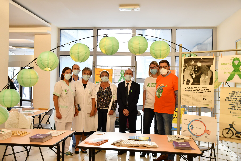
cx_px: 120
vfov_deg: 34.2
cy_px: 80
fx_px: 261
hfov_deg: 49.6
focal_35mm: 39
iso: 1250
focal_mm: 26
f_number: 5.6
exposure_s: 1/50
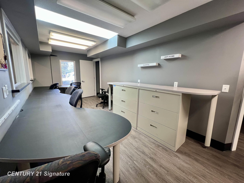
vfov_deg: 89.9
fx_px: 92
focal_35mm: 13
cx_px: 122
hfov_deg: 106.2
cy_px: 92
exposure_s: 1/60
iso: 125
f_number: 1.8
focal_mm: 1.57
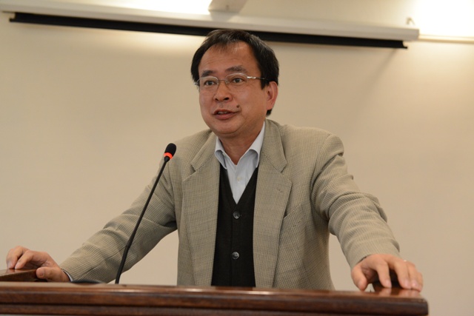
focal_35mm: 52
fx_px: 685
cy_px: 158
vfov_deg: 26.0
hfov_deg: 38.2
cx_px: 237
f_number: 4.5
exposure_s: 1/50
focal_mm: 52
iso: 3600
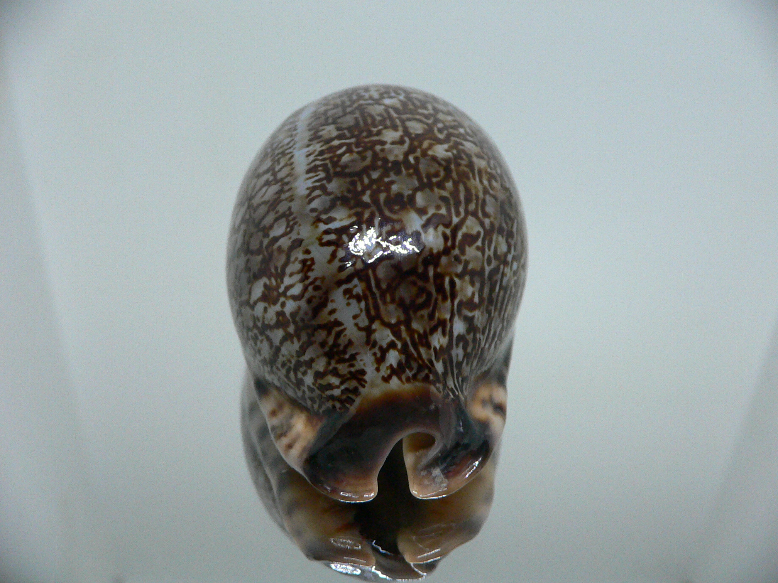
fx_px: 787
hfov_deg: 52.6
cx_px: 389
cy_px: 292
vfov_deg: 40.7
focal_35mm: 35
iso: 200
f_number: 2.8
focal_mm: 4.6
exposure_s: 1/50
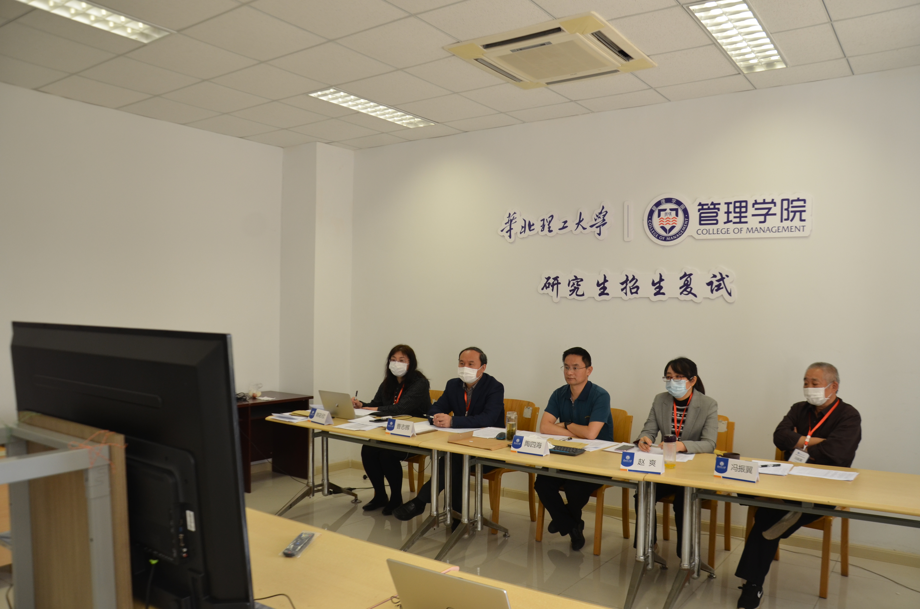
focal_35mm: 27
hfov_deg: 67.5
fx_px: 689
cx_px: 460
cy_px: 304
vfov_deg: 47.7
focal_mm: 18
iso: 400
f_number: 4.5
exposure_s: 1/80
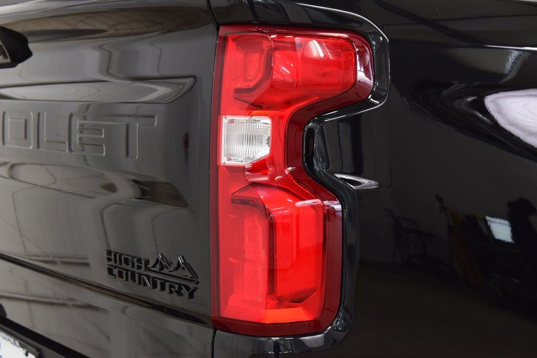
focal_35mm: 72
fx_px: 1074
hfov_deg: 28.1
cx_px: 268
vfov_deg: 18.9
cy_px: 179
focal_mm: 48
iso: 1000
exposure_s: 1/15
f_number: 6.3
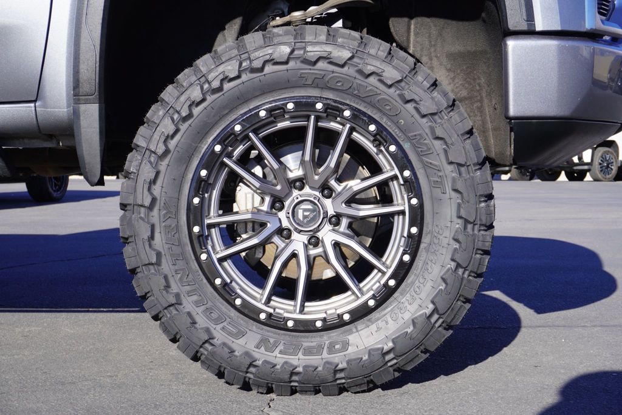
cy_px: 208
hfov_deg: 35.9
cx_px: 311
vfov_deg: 24.4
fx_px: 959
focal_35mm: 56
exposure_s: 1/100
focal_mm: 37
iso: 100
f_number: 9
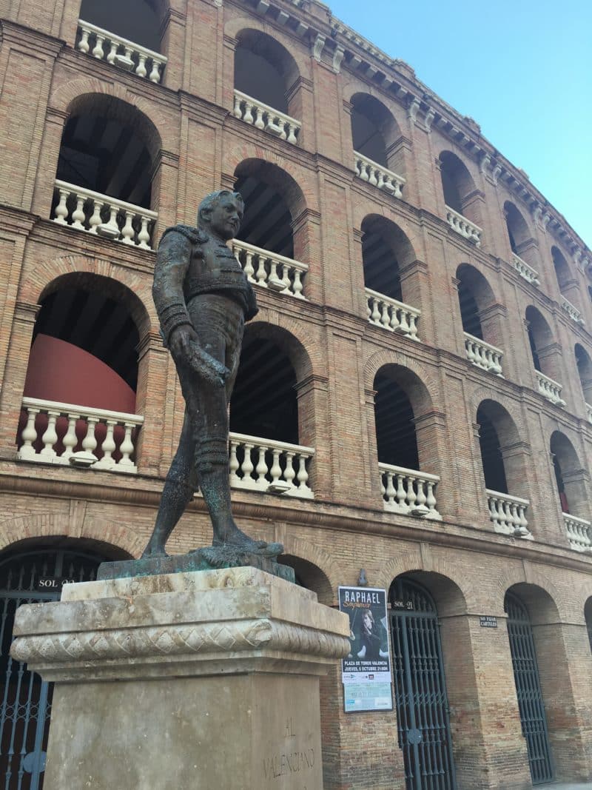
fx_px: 661
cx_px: 296
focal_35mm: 29
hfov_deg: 48.2
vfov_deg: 61.7
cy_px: 395
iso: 25
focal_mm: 4.15
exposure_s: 1/185
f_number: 2.2
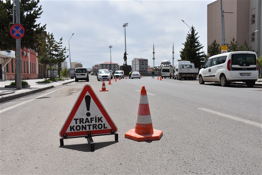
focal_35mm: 30
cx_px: 131
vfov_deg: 43.6
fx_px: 218
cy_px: 88
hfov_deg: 61.9
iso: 100
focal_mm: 20
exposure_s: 1/500
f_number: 8
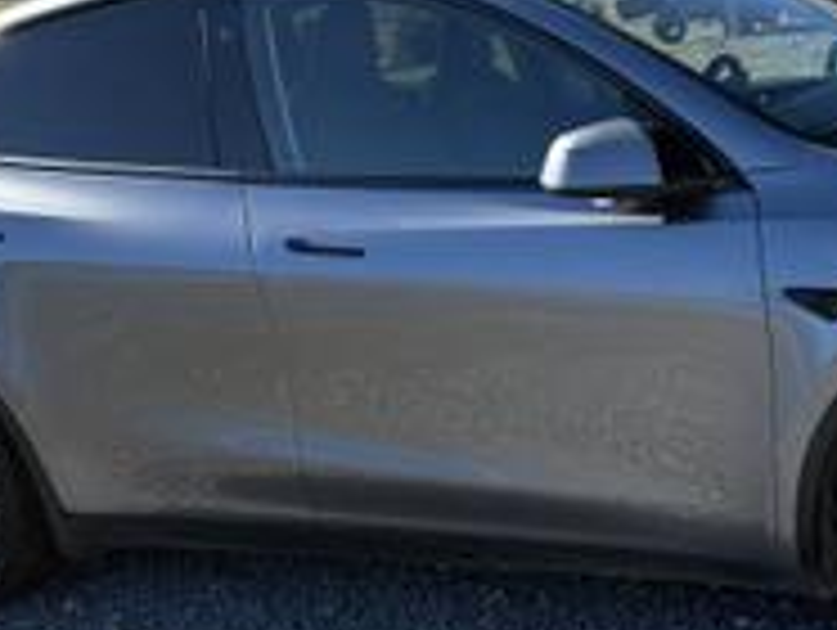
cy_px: 320
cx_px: 670
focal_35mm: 65
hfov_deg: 29.1
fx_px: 1574
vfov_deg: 22.6
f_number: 1.78
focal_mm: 6.76
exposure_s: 1/2801
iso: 100
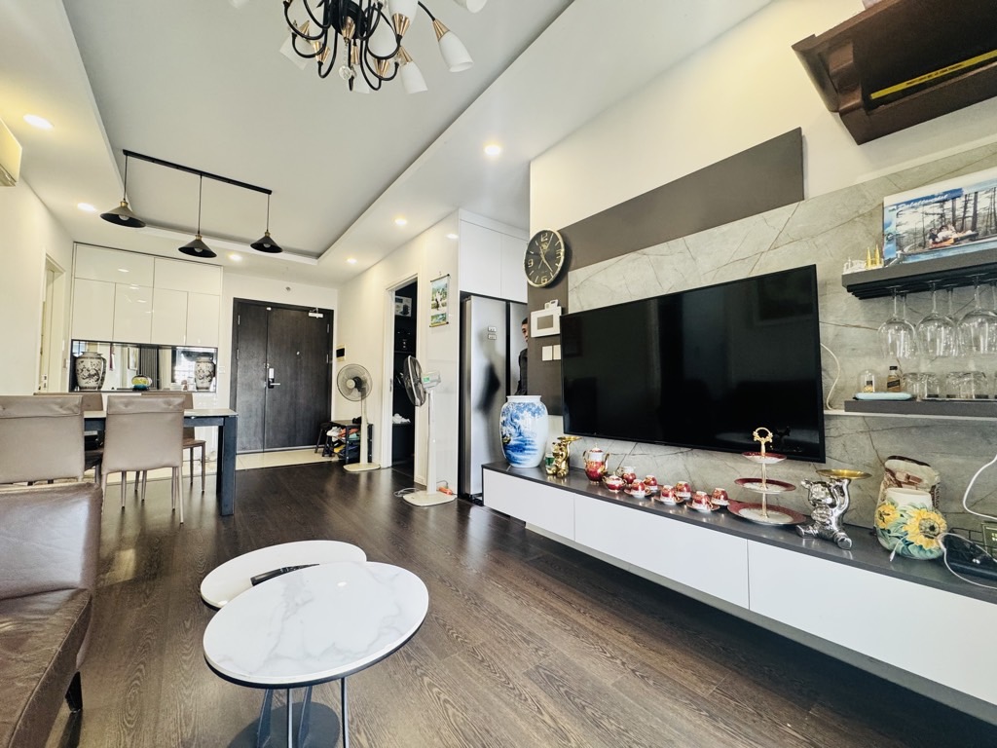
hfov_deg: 102.1
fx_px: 403
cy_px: 374
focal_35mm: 14
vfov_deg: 85.7
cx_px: 498
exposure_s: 1/100
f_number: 2.2
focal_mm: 2.22
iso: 250
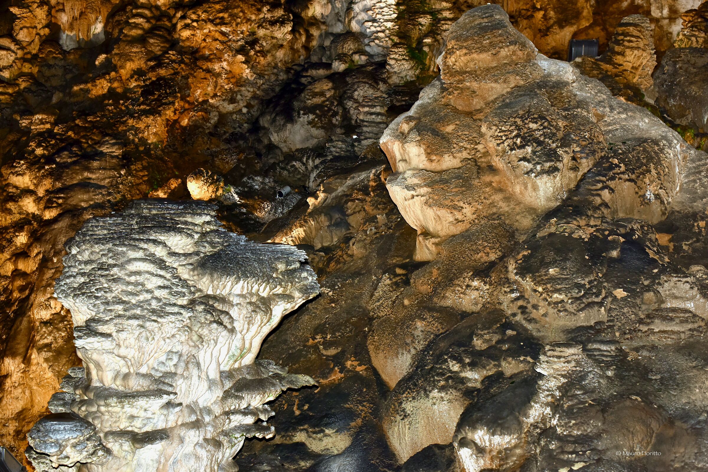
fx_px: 984
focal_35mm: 50
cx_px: 354
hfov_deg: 39.6
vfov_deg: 27.0
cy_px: 236
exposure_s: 1/60
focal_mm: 50
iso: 1000
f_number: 5
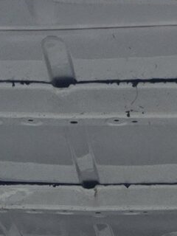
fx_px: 1254
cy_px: 667
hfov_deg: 8.0
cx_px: 159
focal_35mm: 184
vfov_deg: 9.0
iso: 64
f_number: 1.7
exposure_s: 1/180
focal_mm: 6.25
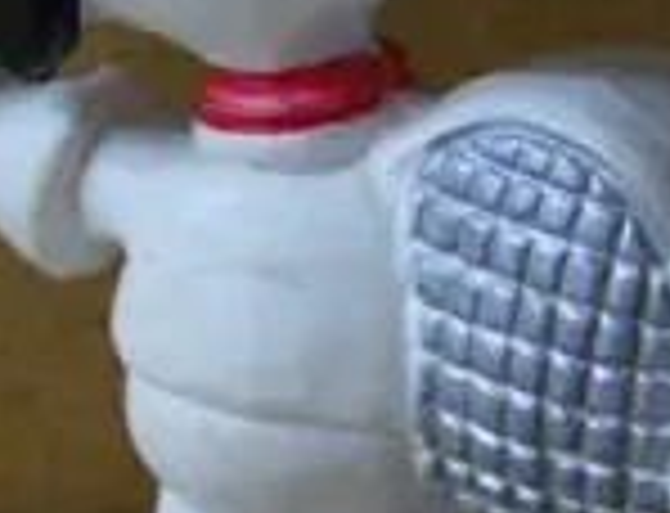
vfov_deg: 13.2
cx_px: 263
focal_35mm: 114
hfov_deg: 17.1
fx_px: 2223
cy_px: 266
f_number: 2.8
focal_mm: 6
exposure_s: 1/64
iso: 120
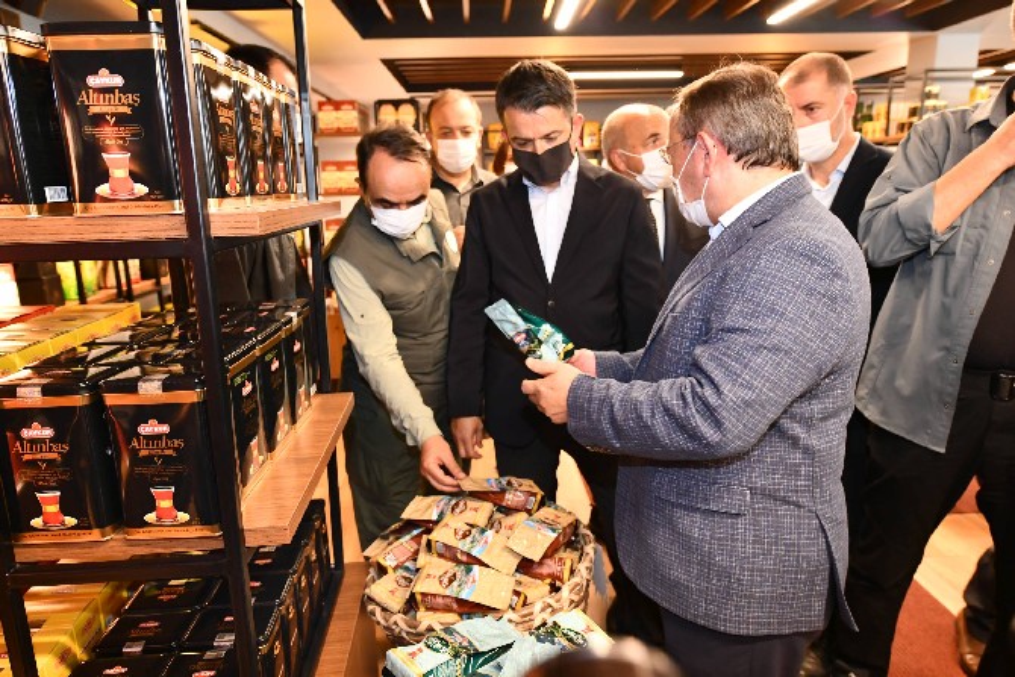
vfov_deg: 53.2
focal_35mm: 24
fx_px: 677
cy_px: 338
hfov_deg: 73.7
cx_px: 508
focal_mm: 24
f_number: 5.6
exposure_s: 1/60
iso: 4500
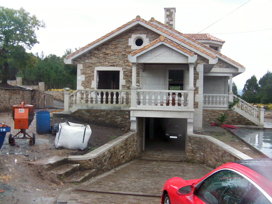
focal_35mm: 38
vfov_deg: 37.7
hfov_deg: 49.0
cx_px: 136
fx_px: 299
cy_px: 102
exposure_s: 1/30
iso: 400
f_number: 3.5
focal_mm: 6.8
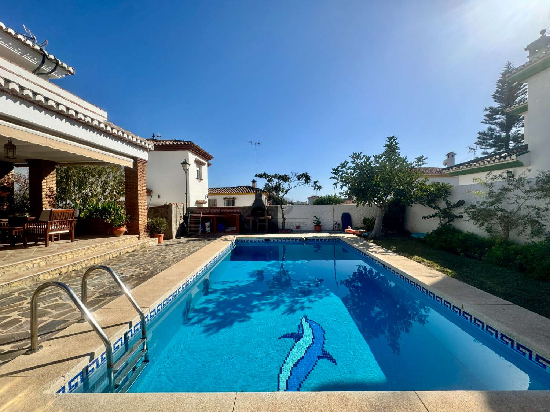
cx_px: 275
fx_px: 222
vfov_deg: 85.7
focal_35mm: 14
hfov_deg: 102.1
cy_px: 206
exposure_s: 1/2674
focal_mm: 2.22
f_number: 2.2
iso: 50
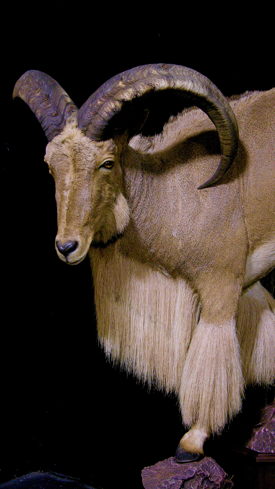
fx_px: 881
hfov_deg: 17.7
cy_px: 246
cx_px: 167
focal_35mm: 68
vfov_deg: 31.0
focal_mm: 15.7
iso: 163
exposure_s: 1/5.3
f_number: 3.2
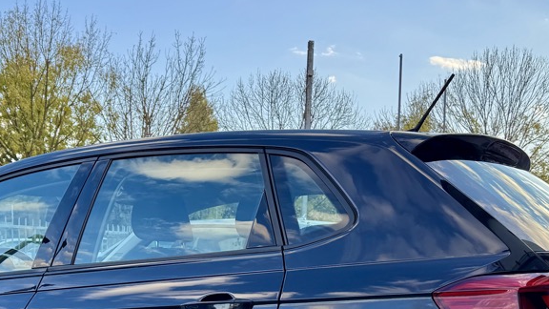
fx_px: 772
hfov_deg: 39.1
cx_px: 230
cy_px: 317
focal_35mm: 53
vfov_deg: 21.7
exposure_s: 1/822
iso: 80
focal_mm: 6.76
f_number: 1.78
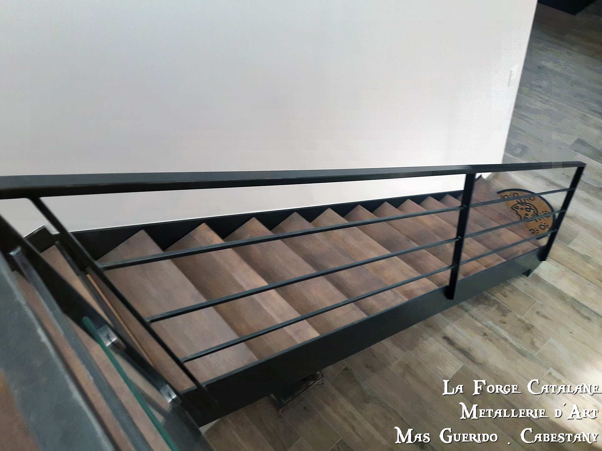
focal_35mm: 28
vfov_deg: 49.7
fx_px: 487
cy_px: 226
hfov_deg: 63.4
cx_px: 301
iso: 100
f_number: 1.9
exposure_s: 1/33
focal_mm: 3.7
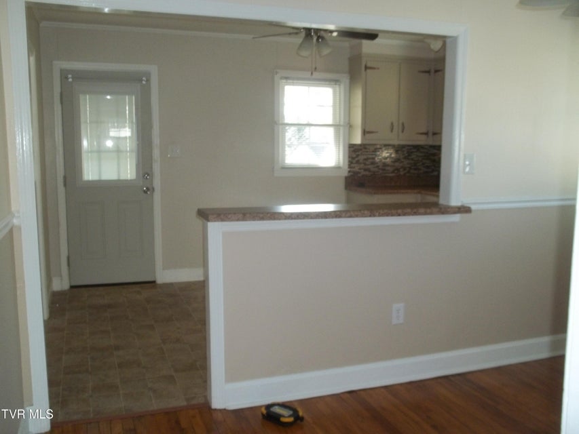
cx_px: 290
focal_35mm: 33
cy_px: 217
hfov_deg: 55.3
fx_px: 552
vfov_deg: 43.0
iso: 160
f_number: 3.3
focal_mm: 5.9
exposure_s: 1/30
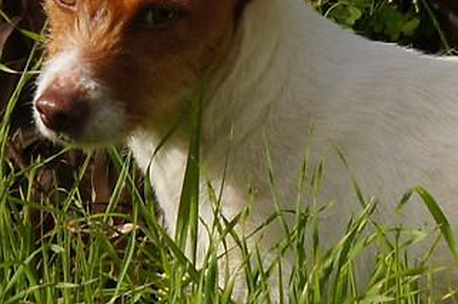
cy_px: 96
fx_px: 8549
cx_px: 429
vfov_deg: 2.0
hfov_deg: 3.1
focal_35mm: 673
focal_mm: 60
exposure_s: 1/250
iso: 100
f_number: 8
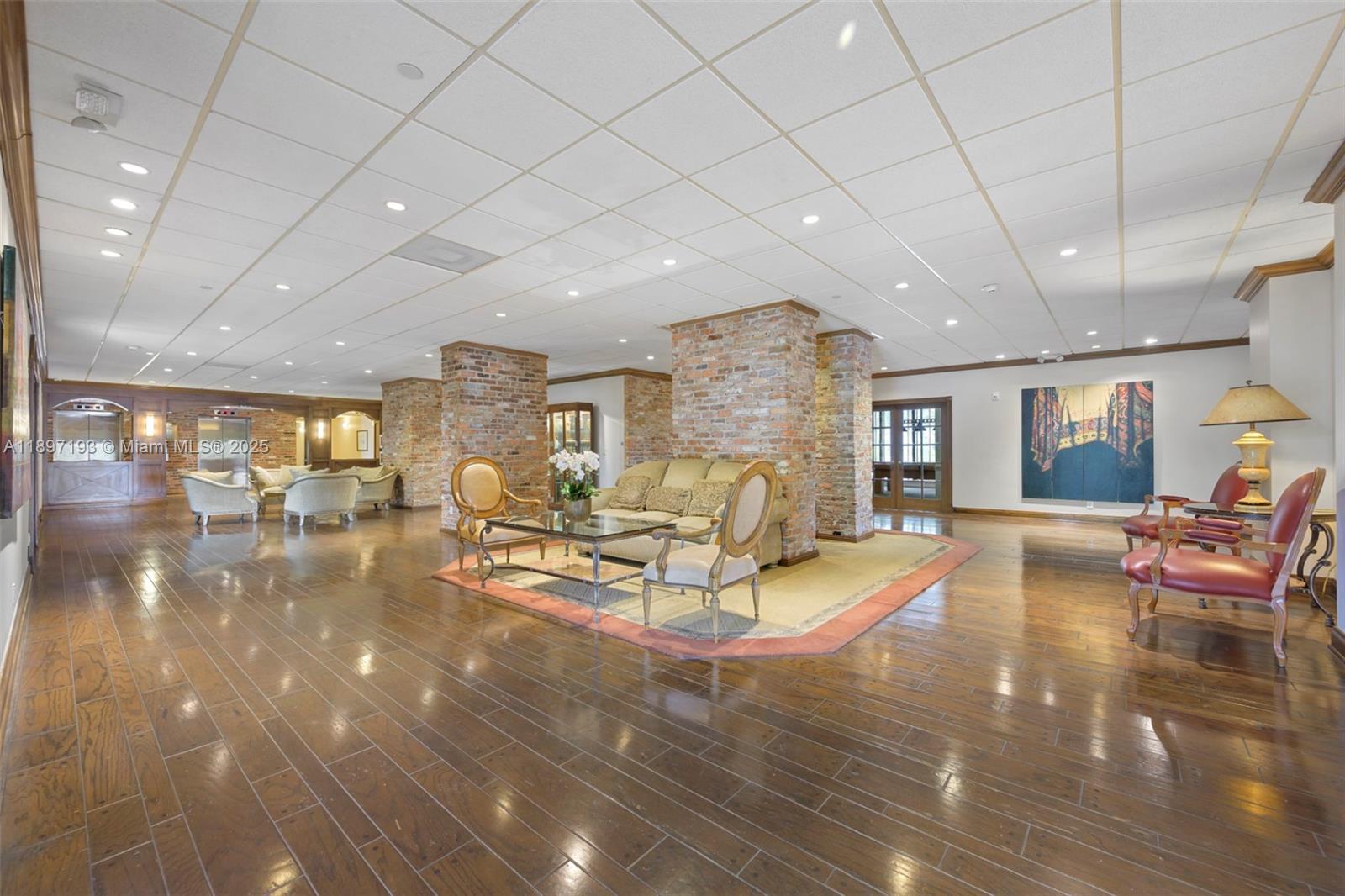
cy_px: 448
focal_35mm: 14
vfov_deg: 81.2
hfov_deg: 104.3
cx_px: 672
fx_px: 523
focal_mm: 14
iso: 160
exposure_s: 3
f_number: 8
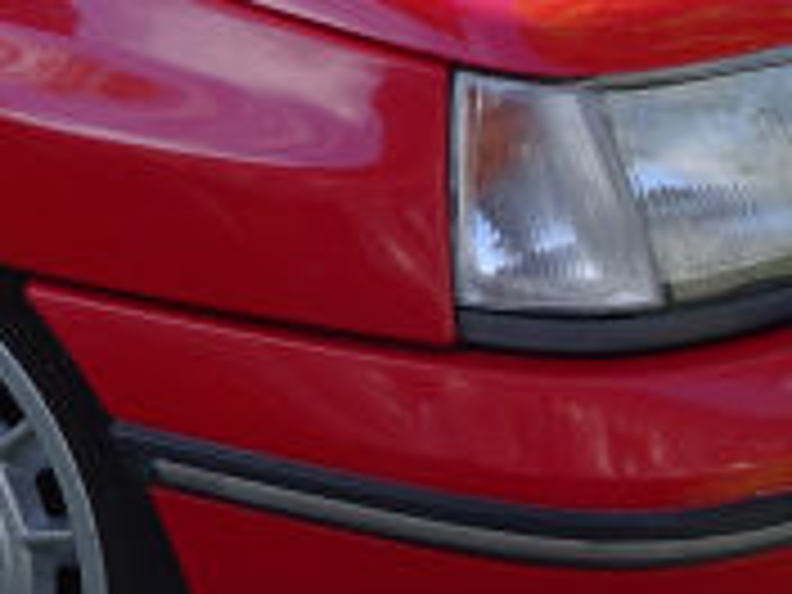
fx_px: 3020
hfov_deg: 14.5
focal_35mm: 132
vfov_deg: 11.0
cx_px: -144
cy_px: -162
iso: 80
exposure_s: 1/100
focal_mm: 4.92
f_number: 3.5
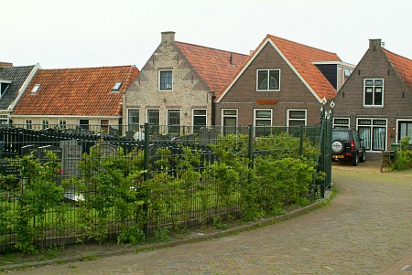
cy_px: 138
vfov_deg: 25.6
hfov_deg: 37.5
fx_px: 607
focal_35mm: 53
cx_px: 206
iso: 400
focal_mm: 35
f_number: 9.5
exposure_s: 1/180
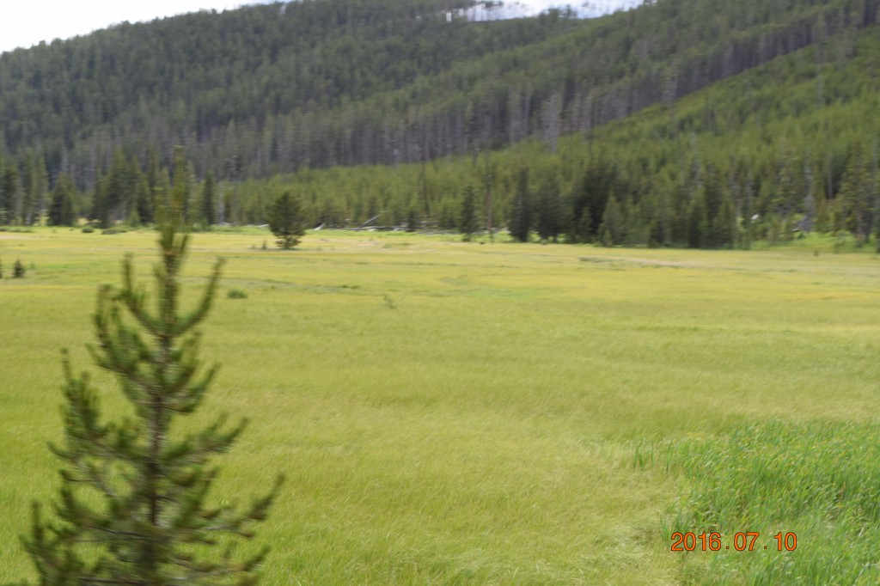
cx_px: 440
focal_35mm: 69
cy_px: 293
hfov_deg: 29.3
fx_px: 1686
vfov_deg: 19.7
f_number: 8
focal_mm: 46
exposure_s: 1/250
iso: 280
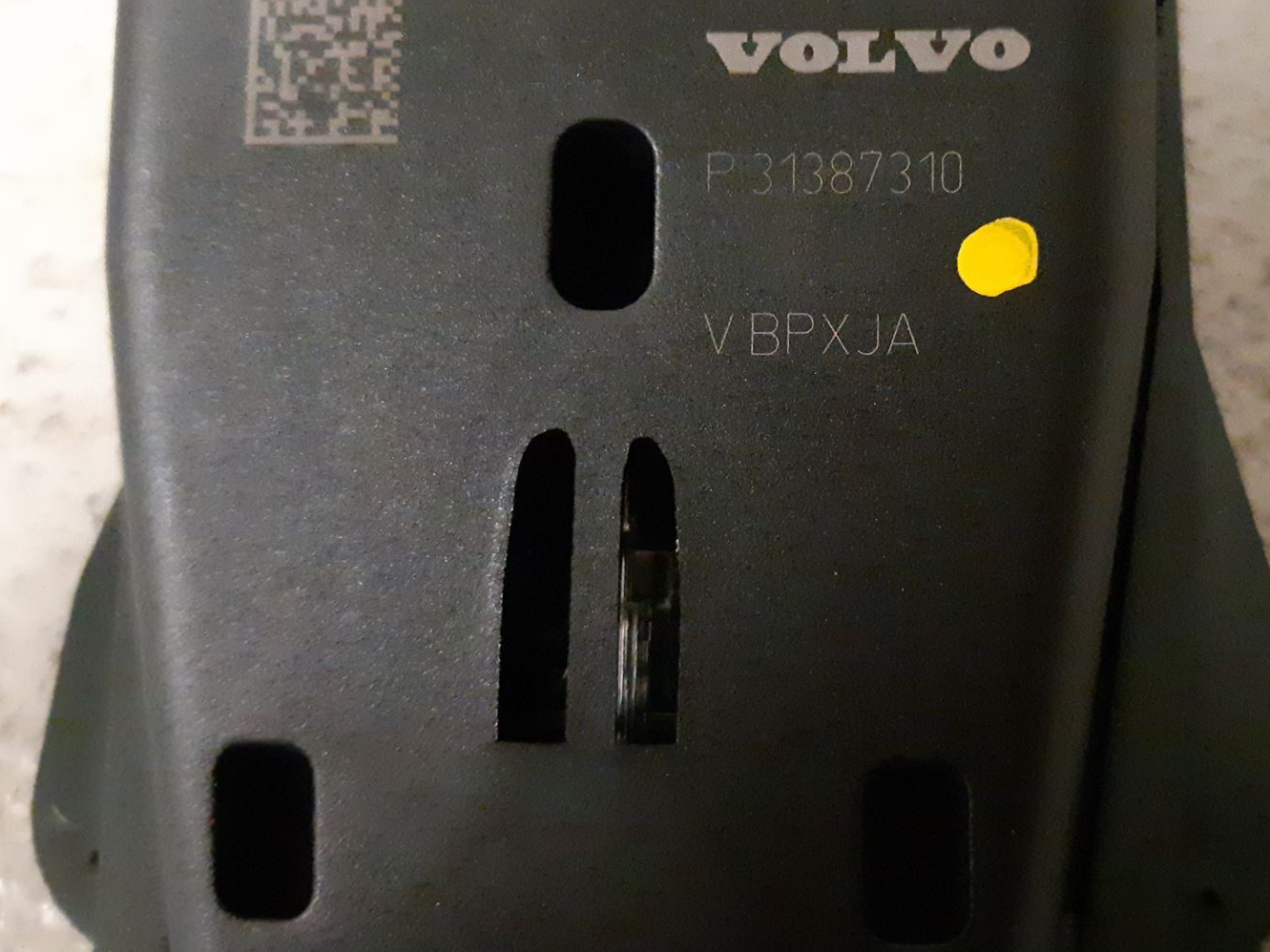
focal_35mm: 40
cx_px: 836
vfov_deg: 35.6
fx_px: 1467
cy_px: 322
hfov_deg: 46.1
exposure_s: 1/100
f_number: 1.7
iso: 800
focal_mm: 3.93
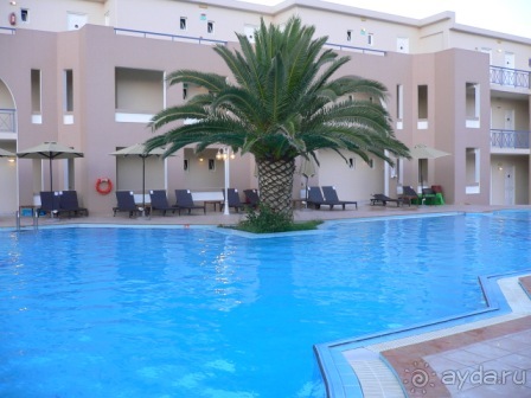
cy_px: 199
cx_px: 266
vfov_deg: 40.7
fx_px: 537
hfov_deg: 52.6
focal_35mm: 35
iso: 100
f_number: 2.8
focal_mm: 5.8
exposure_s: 1/30
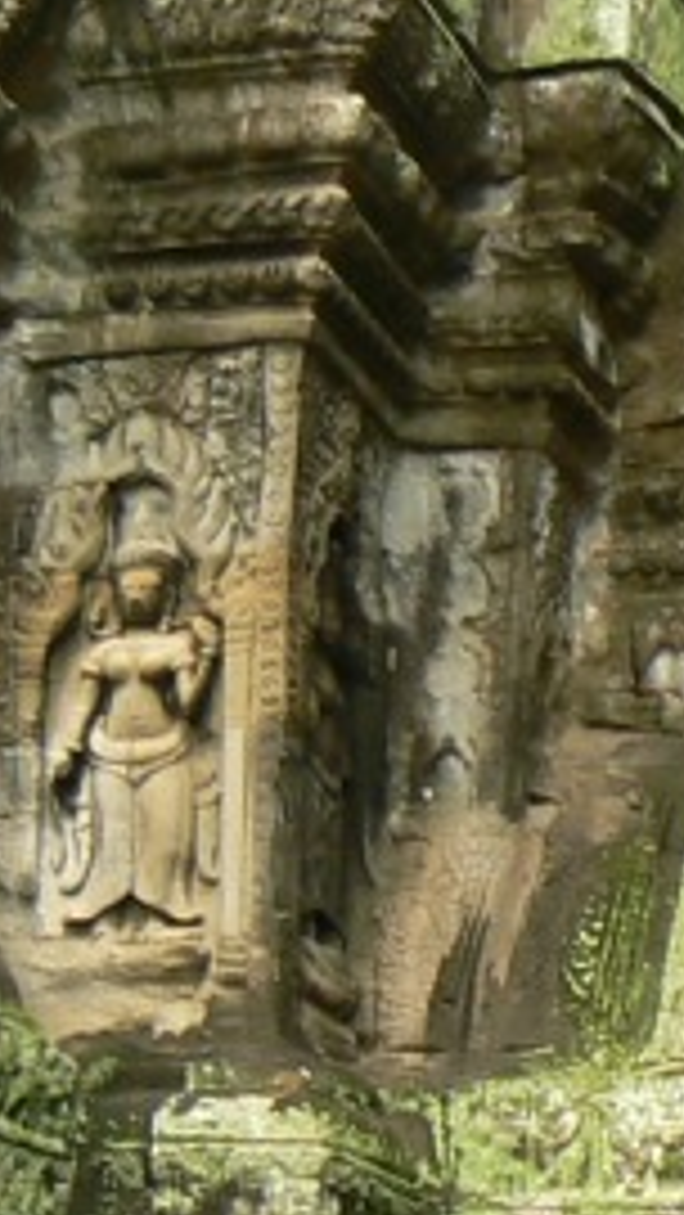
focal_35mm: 149
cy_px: 1148
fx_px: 4801
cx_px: 1076
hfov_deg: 8.0
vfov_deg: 14.2
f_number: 2.8
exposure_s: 1/30
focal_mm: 6
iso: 80
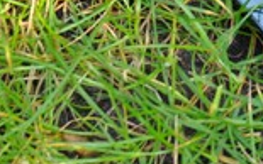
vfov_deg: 4.4
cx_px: 351
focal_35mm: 295
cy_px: -165
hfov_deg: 7.0
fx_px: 2115
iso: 200
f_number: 5.6
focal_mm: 50
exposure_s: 1/125
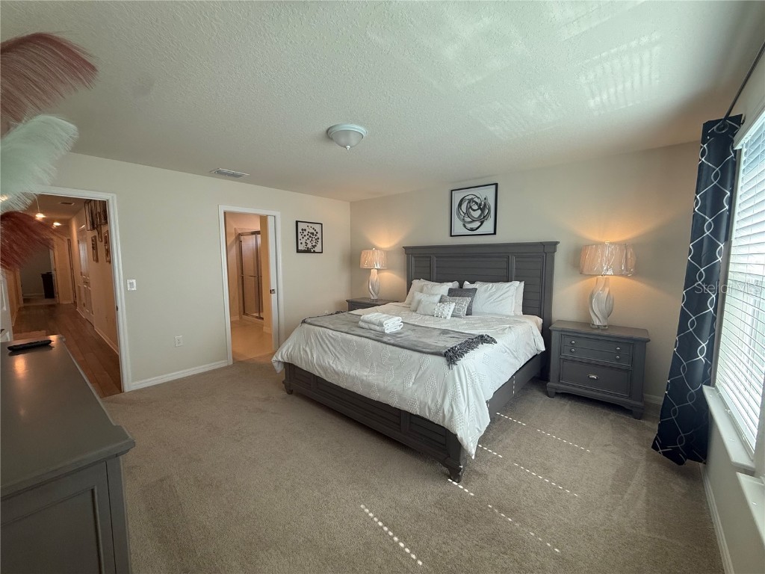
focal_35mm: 14
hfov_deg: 102.1
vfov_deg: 85.7
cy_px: 287
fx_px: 309
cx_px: 382
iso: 100
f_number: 2.2
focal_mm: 2.22
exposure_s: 1/120
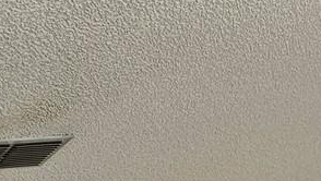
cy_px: 622
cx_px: 344
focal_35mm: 77
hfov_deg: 25.7
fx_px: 656
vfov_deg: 9.6
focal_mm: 2.2
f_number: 2.2
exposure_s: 1/120
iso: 80
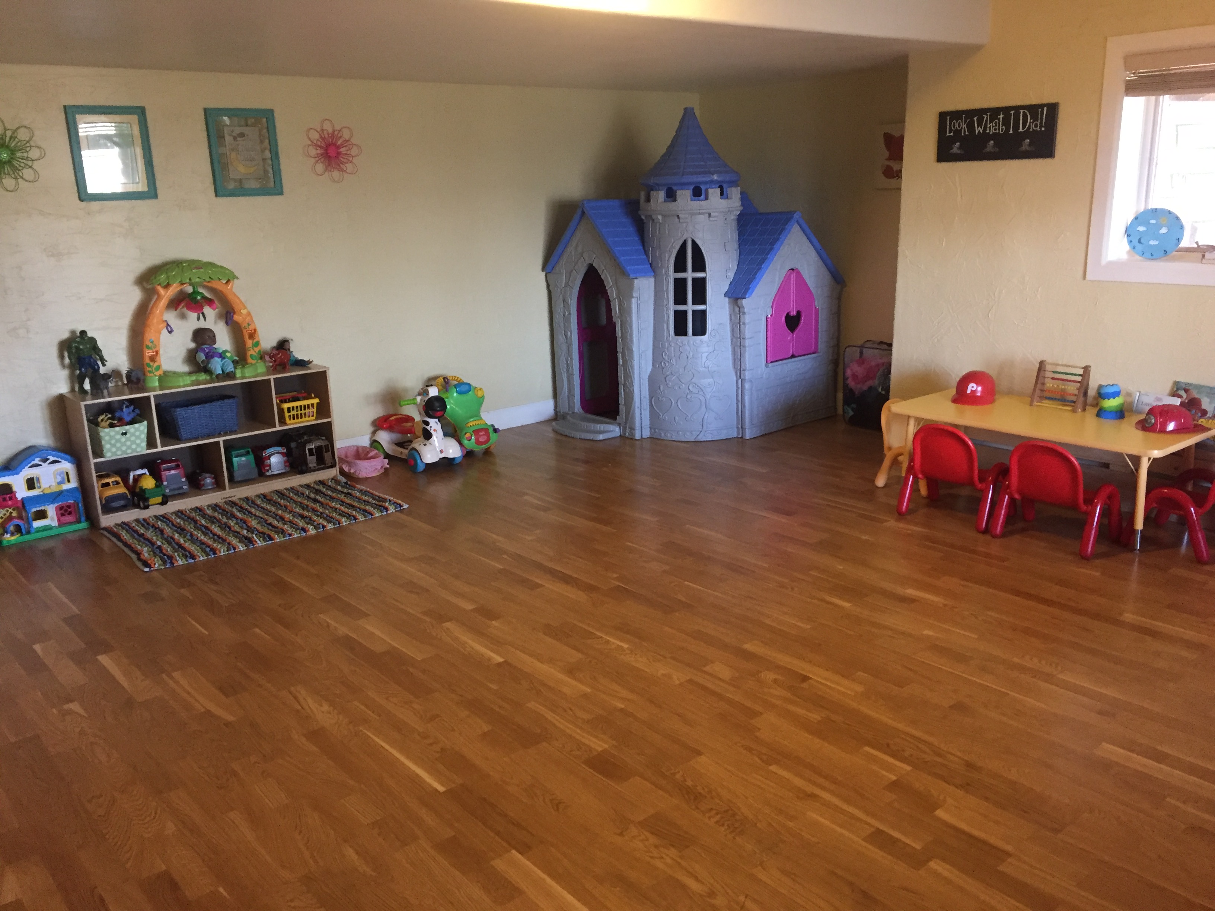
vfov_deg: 48.2
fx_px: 1018
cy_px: 456
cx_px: 608
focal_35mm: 29
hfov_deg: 61.7
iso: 250
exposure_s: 1/33
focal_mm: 4.15
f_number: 2.2
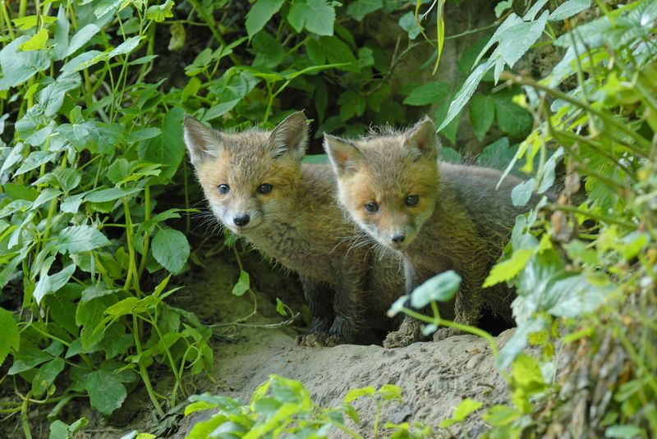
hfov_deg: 7.8
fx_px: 4795
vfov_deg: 5.2
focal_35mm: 262
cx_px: 328
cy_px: 220
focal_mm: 175
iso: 200
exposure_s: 1/30
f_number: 5
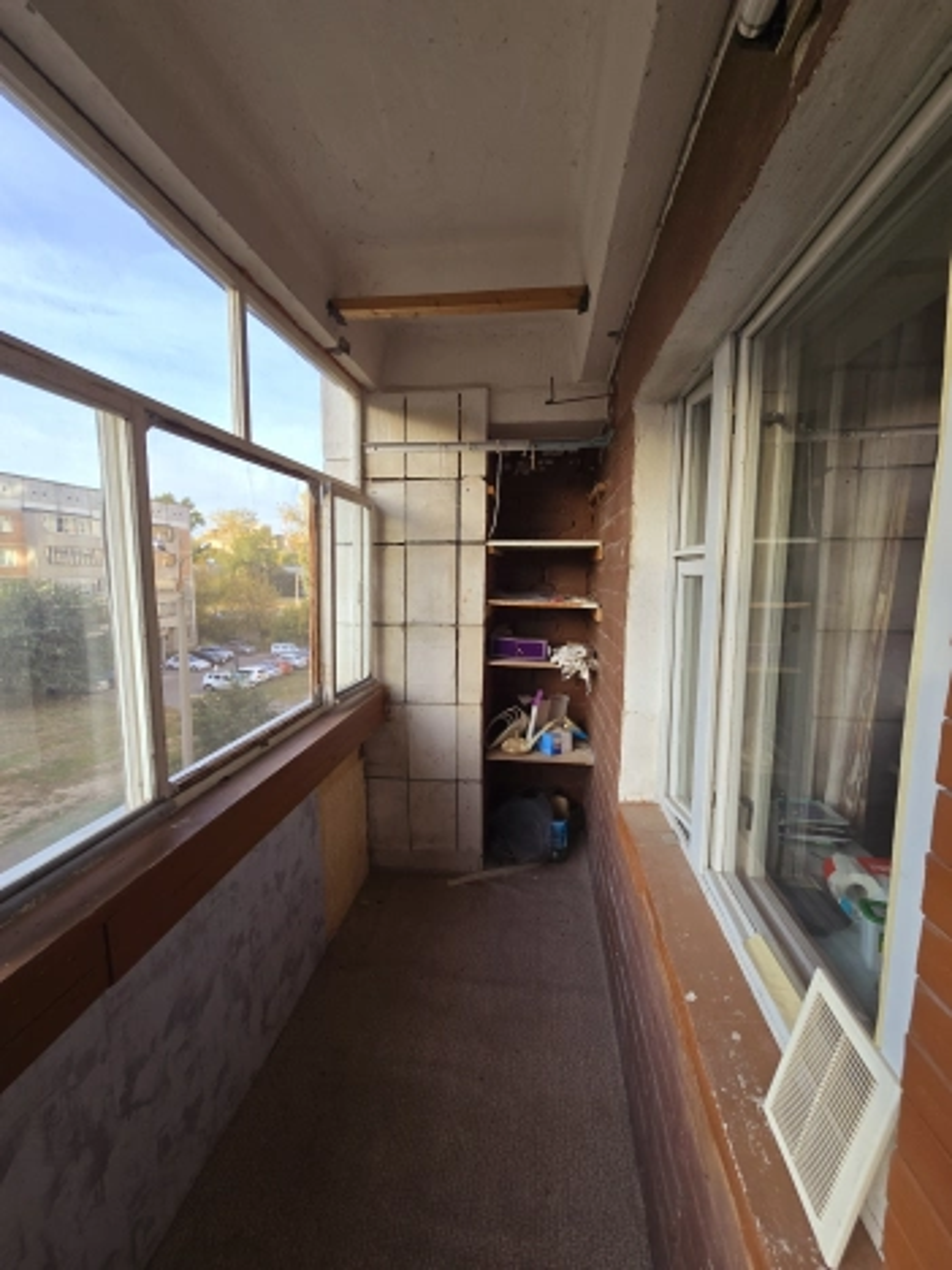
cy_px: 635
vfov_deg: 106.2
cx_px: 476
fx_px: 477
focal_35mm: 13
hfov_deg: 89.9
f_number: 2.2
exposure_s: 1/166
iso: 50
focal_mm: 2.2
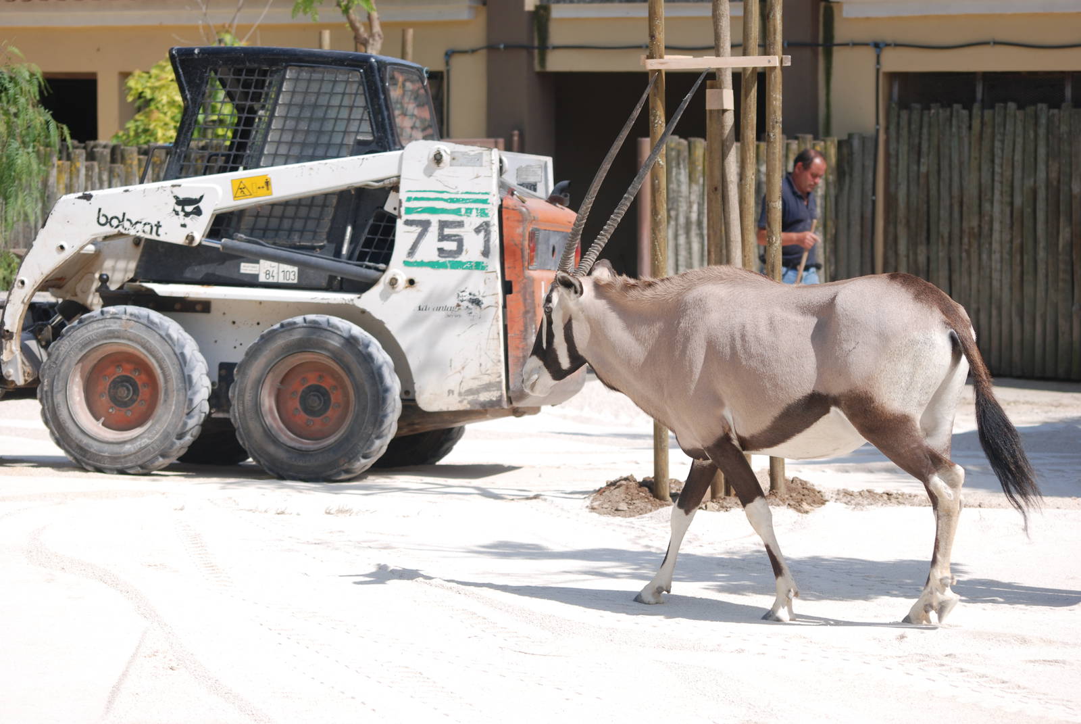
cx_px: 540
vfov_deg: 9.7
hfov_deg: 14.4
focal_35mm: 142
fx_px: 4284
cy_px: 362
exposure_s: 1/500
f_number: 5.6
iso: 100
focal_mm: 95
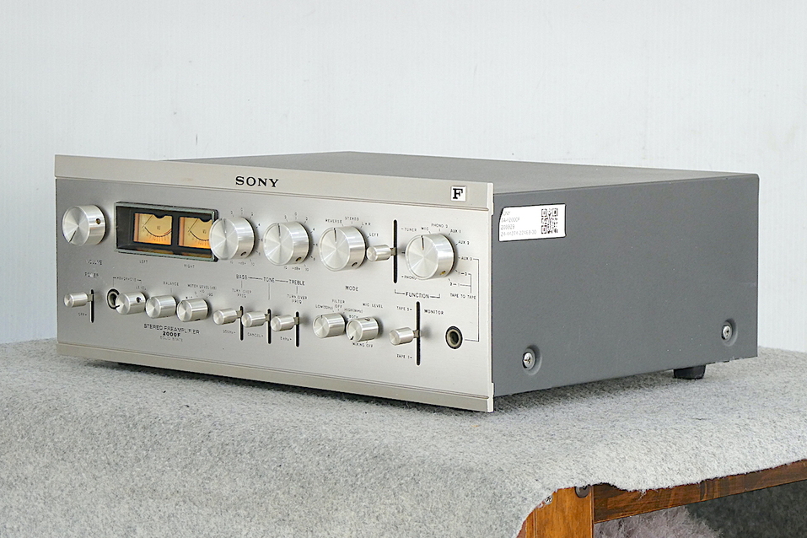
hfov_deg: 17.1
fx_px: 2690
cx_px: 403
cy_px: 248
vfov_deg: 11.4
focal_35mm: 120
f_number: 5.1
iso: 200
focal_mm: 20.6
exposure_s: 1/30
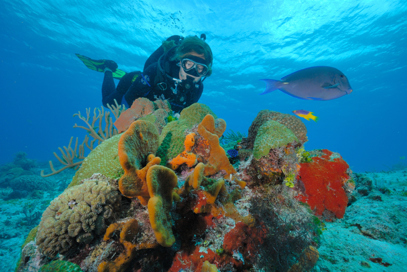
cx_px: 204
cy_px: 136
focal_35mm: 15
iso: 200
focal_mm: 10
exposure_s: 1/125
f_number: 9
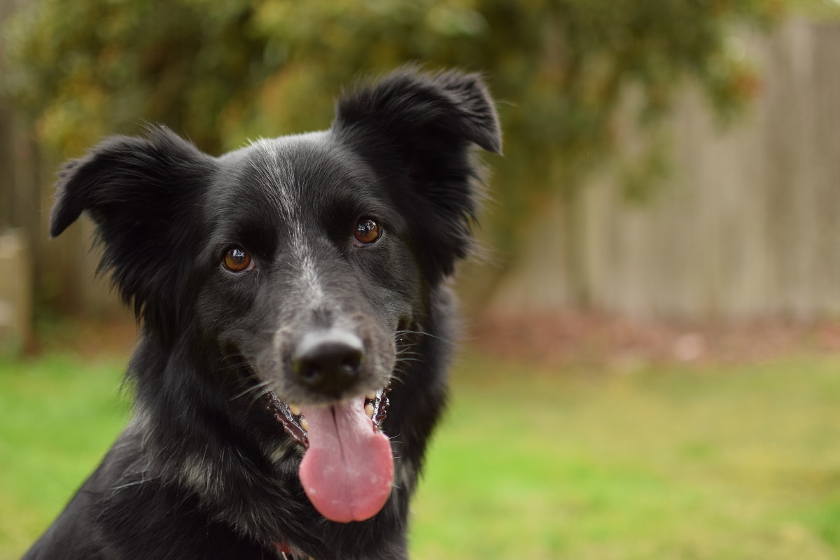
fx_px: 1225
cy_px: 280
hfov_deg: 37.9
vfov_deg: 25.8
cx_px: 420
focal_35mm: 52
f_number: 1.8
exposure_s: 1/800
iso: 360
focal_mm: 35
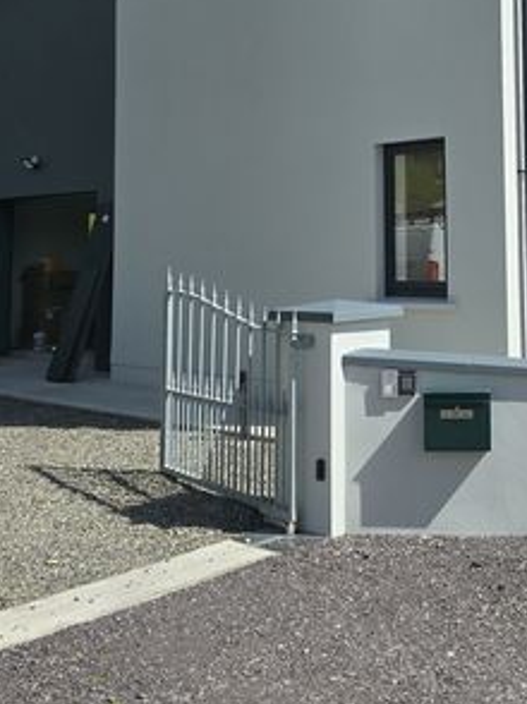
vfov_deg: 39.2
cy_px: 165
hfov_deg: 29.7
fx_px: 955
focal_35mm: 47
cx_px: 458
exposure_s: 1/1232
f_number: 1.7
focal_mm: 6.3
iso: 12
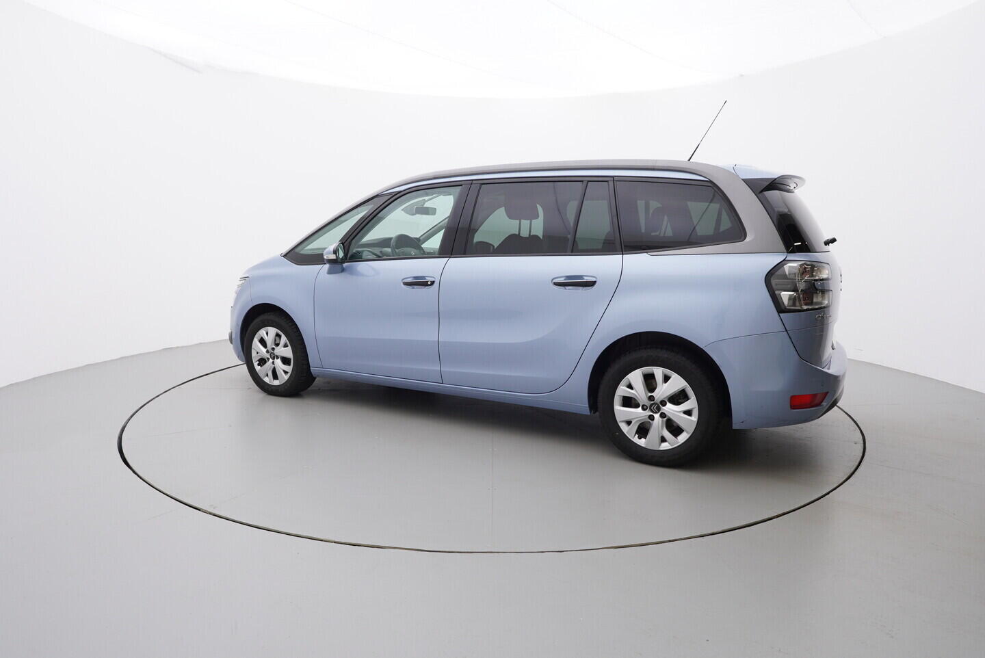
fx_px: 616
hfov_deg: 77.3
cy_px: 329
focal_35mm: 22
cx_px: 492
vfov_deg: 56.2
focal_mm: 15
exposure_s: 1/80
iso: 200
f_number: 5
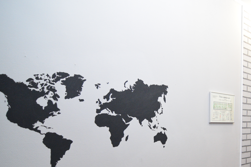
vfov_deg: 48.2
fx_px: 180
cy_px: 123
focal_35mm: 26
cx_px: 172
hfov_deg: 67.4
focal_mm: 11
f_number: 2.8
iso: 2500
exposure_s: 1/60
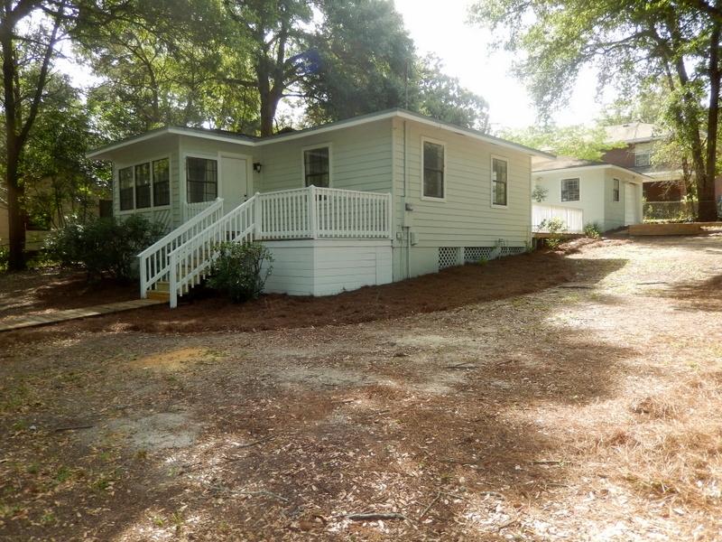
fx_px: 521
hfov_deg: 69.4
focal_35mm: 25
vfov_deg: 54.9
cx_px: 361
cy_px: 271
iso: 125
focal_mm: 4.5
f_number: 3.4
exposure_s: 1/200
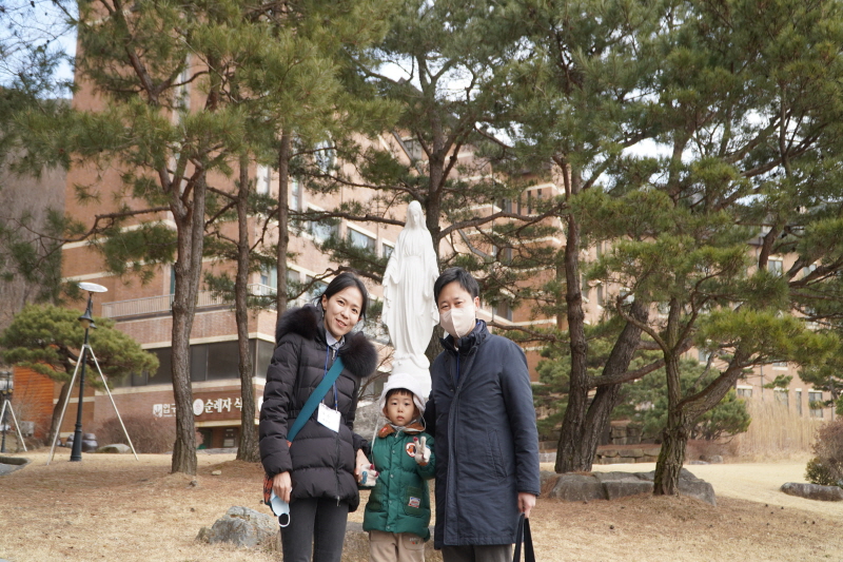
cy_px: 281
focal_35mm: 39
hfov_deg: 49.6
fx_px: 913
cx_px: 422
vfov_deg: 34.2
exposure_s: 1/200
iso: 100
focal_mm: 26
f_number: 4
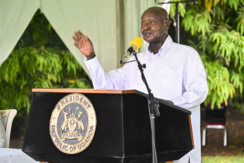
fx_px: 1084
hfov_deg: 12.8
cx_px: 122
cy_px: 82
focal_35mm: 160
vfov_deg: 8.6
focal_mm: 160
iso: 12800
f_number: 6.3
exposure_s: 1/500
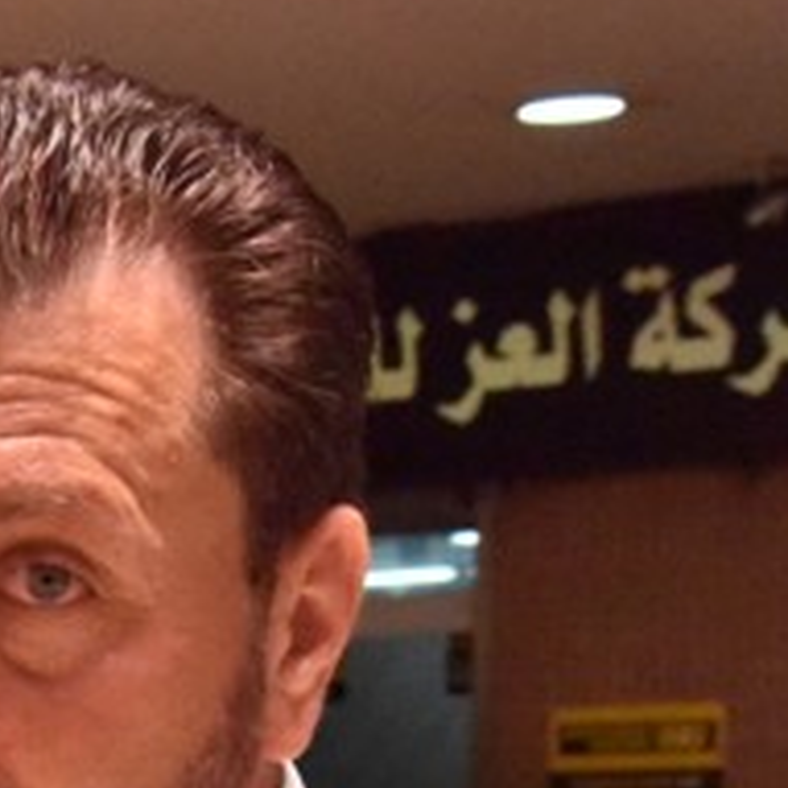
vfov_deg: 9.7
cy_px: 1277
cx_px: -776
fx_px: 4456
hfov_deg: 9.5
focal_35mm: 173
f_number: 10
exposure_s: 1/1600
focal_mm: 38
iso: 8000
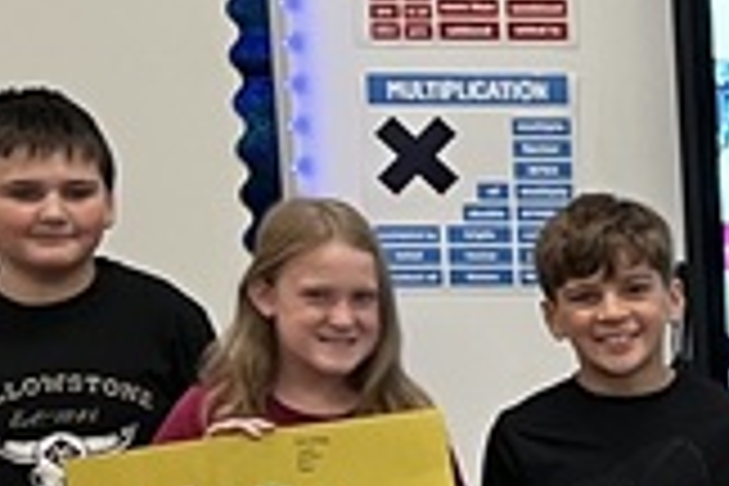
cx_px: 1364
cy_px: 621
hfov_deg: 11.1
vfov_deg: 7.9
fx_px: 3462
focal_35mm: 171
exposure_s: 1/60
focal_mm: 5.1
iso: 125
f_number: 1.6
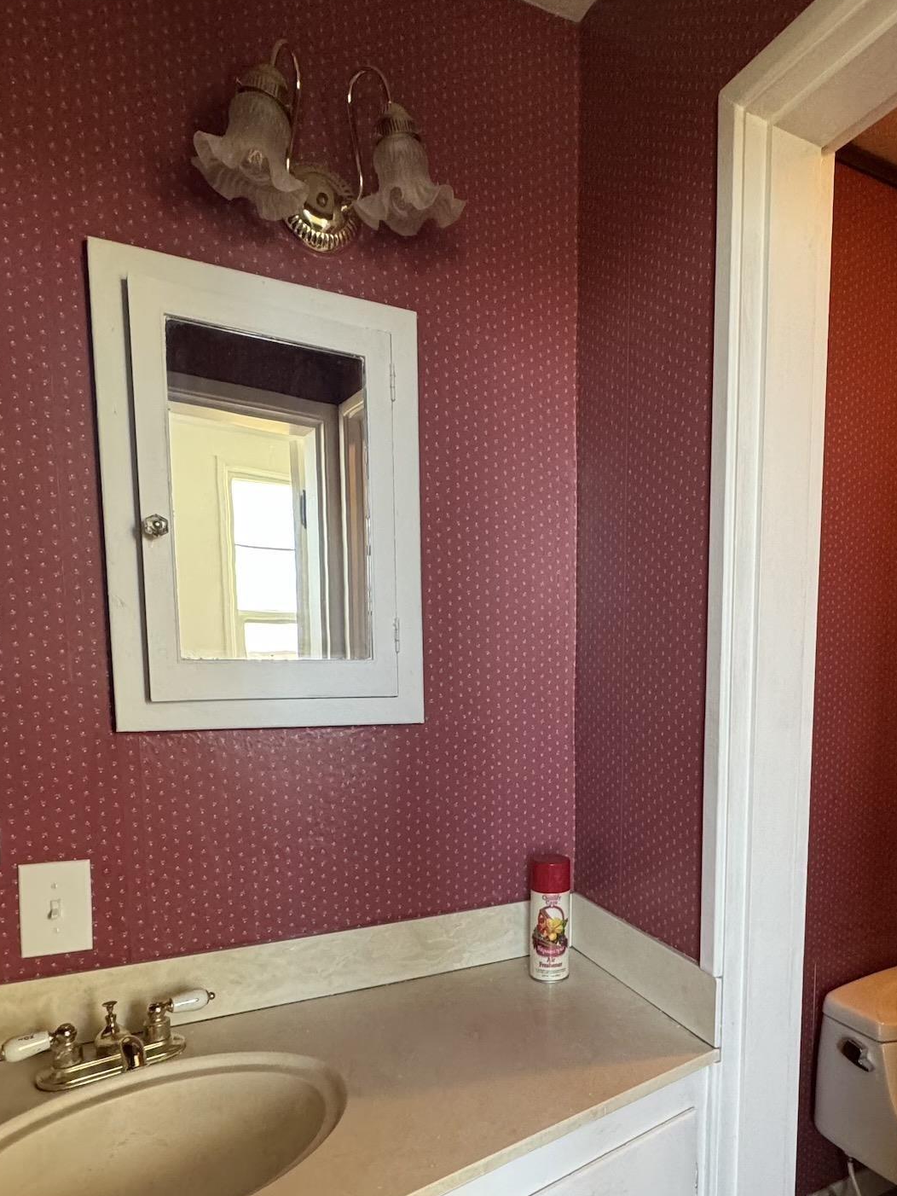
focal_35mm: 23
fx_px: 794
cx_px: 589
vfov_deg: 72.8
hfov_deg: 57.7
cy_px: 739
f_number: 2.2
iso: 320
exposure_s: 1/120
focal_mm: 2.22
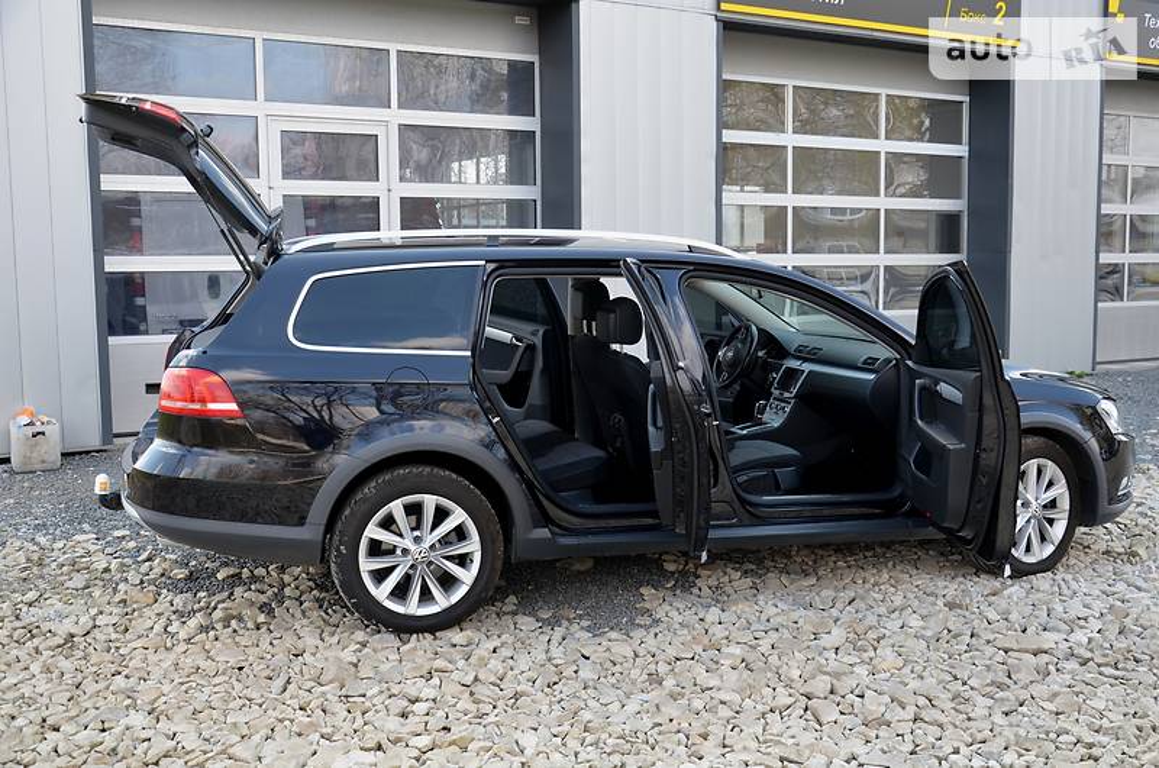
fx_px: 1253
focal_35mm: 39
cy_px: 384
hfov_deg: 49.6
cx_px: 580
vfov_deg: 34.1
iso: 200
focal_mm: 26
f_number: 5.6
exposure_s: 1/125
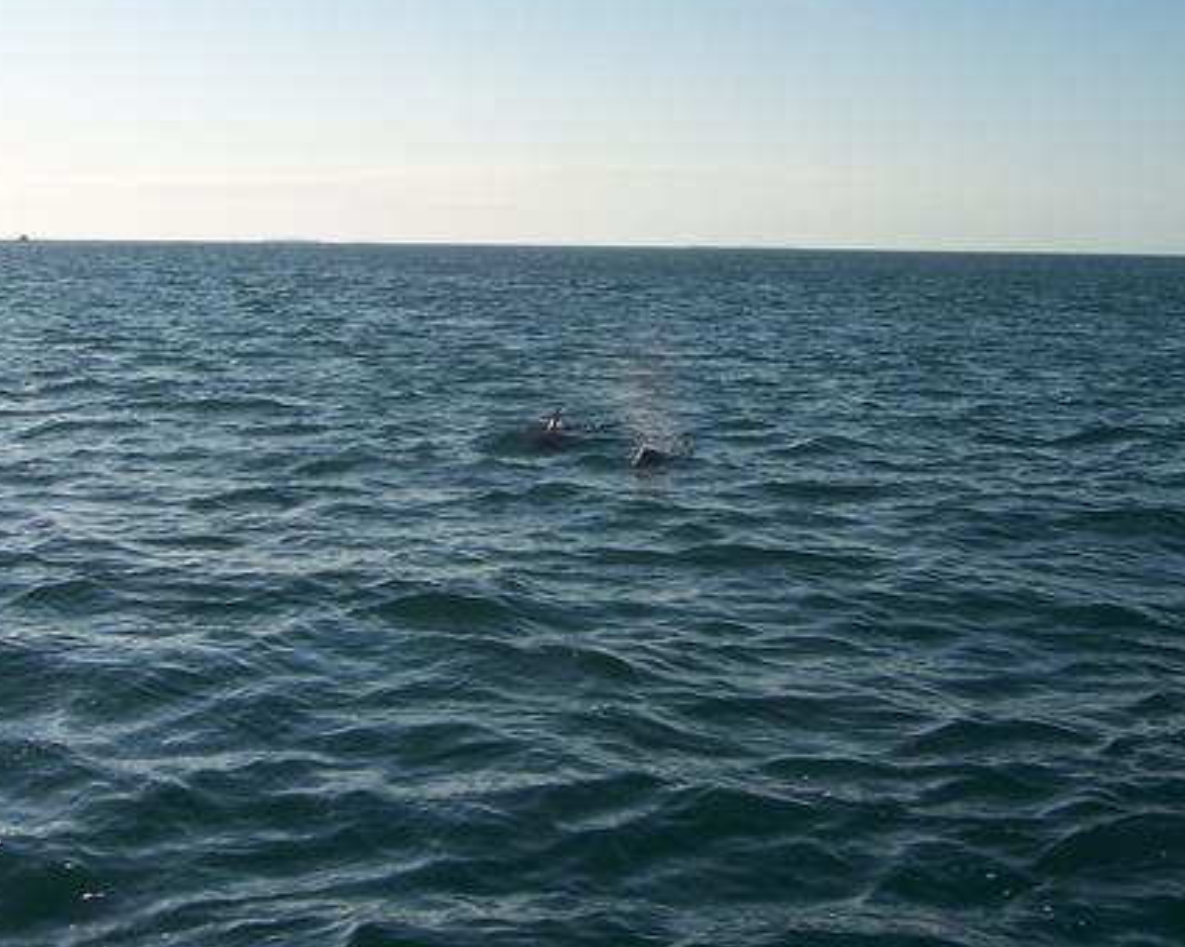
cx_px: 606
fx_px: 1858
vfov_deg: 28.4
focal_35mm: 53
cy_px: 321
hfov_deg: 35.4
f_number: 4.8
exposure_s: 1/1000
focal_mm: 6
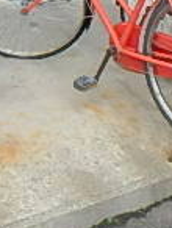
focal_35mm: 92
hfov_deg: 16.0
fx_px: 608
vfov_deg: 20.1
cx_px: 47
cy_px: -37
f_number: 3.5
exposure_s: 1/400
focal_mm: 3.7
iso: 125
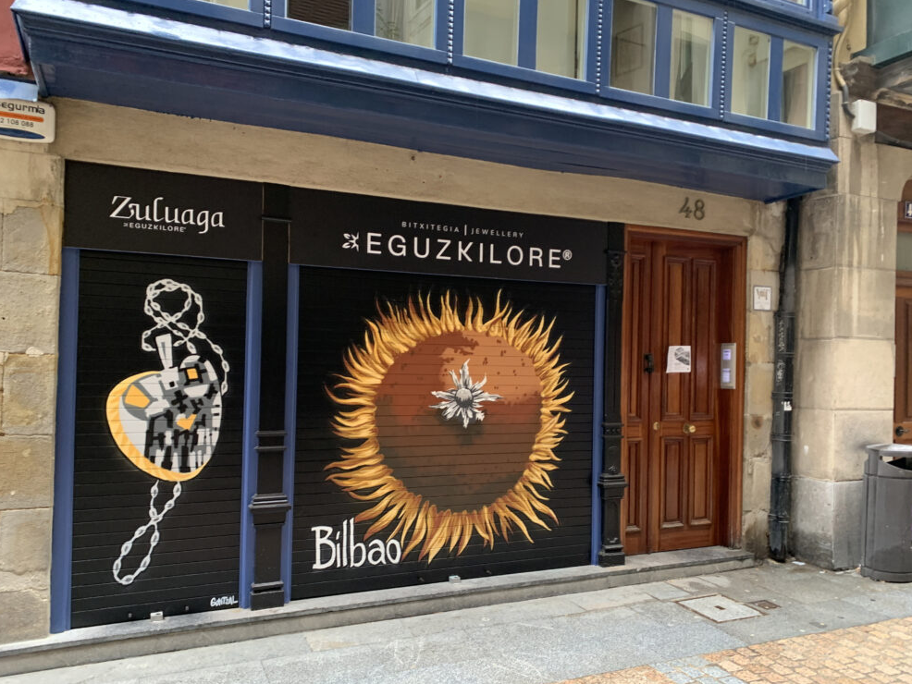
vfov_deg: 51.4
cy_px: 346
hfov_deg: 65.3
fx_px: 712
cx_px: 454
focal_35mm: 27
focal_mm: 4.25
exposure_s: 1/60
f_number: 1.8
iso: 200
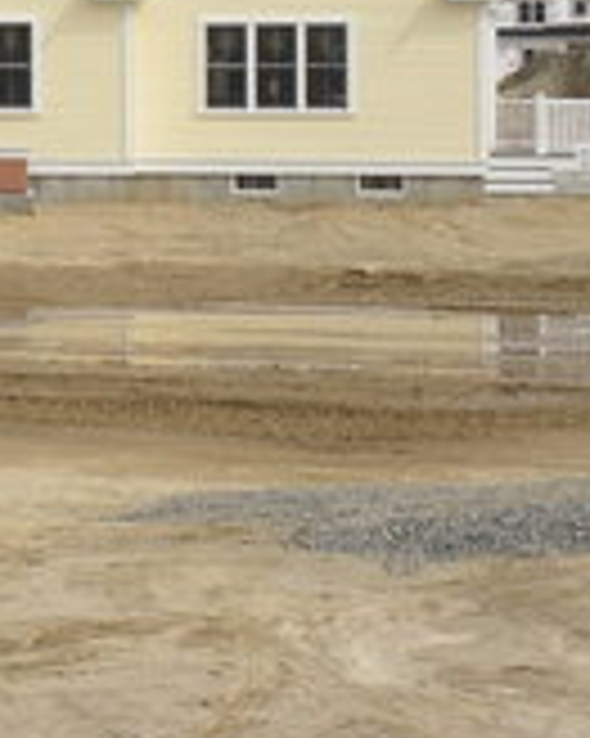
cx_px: -164
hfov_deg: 12.8
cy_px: 40
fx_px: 2556
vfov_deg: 16.2
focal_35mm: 117
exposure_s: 1/339
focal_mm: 8.2
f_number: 5.6
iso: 64
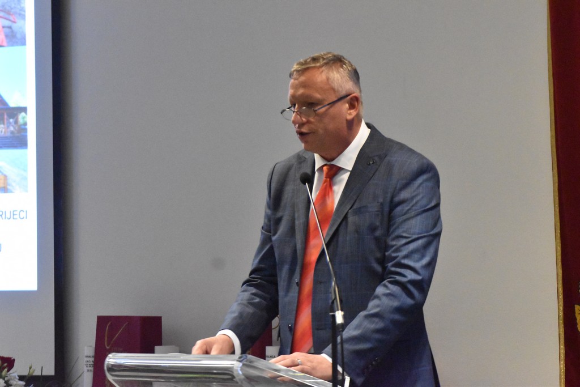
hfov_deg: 10.2
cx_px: 290
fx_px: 3263
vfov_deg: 6.8
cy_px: 194
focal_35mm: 202
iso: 12800
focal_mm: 135
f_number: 6.3
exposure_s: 1/125
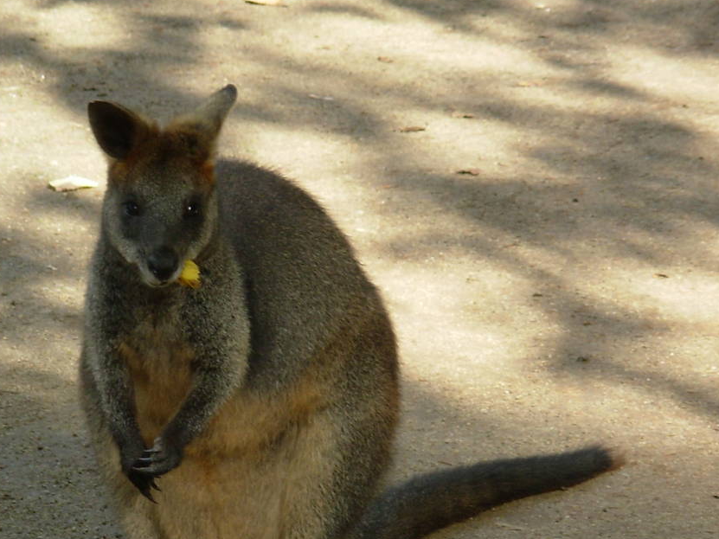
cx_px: 182
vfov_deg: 4.7
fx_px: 6521
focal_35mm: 314
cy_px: 388
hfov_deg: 6.3
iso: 50
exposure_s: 1/85.4
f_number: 4.8
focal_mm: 27
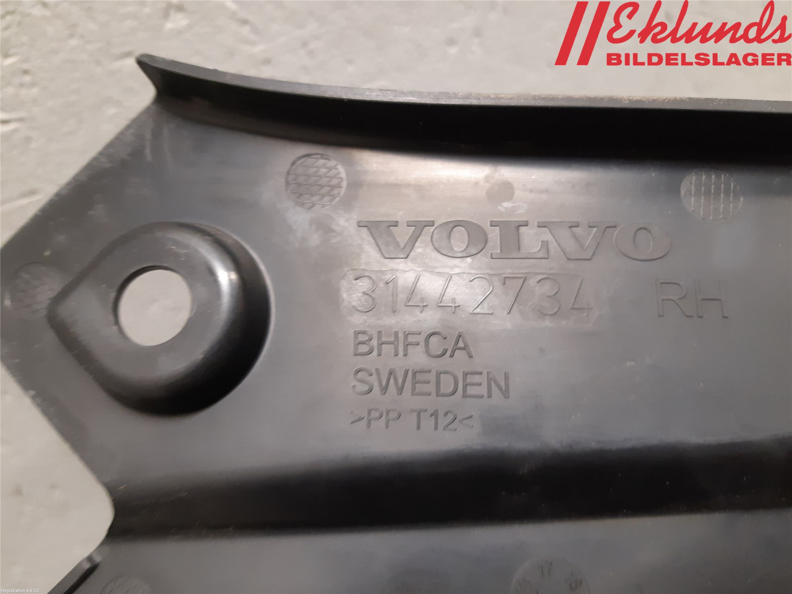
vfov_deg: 53.1
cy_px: 297
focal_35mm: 26
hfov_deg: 67.3
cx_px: 396
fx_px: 595
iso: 200
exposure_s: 1/25
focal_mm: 3.93
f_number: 1.7
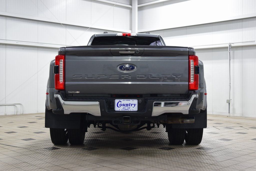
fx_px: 363
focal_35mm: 51
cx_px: 128
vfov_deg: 26.5
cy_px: 86
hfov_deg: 38.9
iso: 640
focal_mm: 34
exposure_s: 1/15
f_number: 6.3
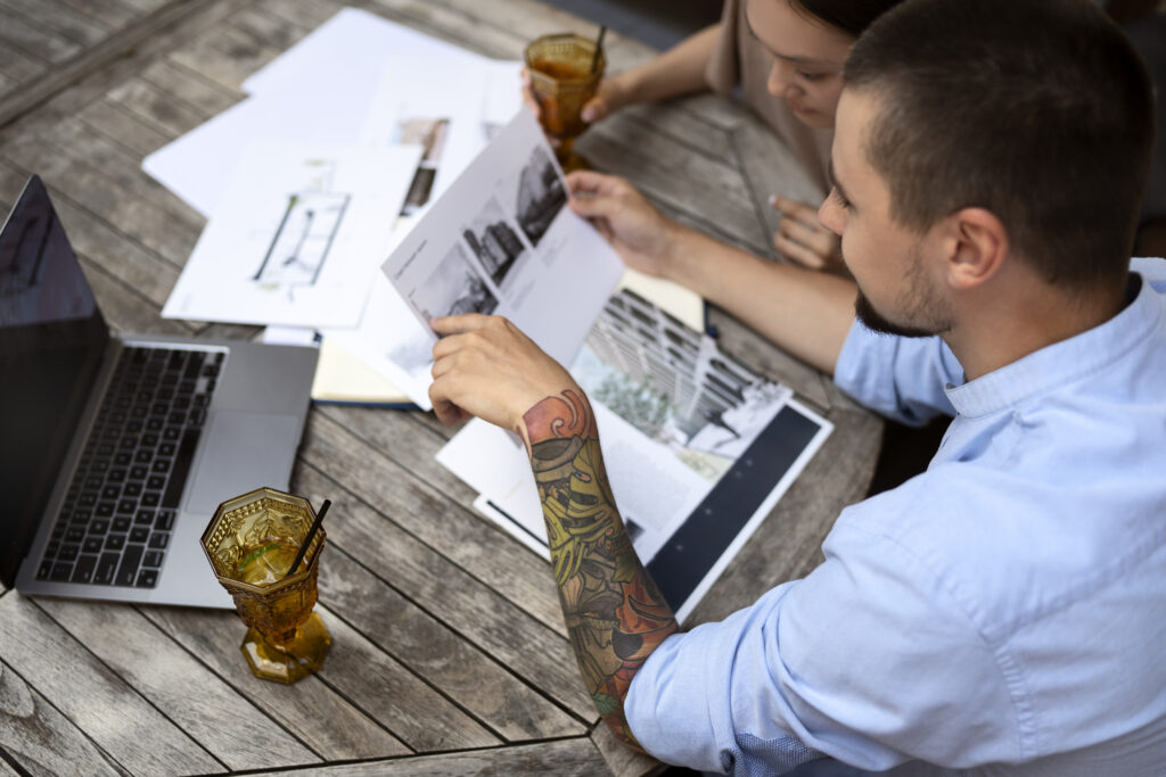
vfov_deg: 37.9
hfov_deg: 54.4
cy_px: 388
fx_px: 1134
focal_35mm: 35
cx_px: 583
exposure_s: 1/800
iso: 320
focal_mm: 35
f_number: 2
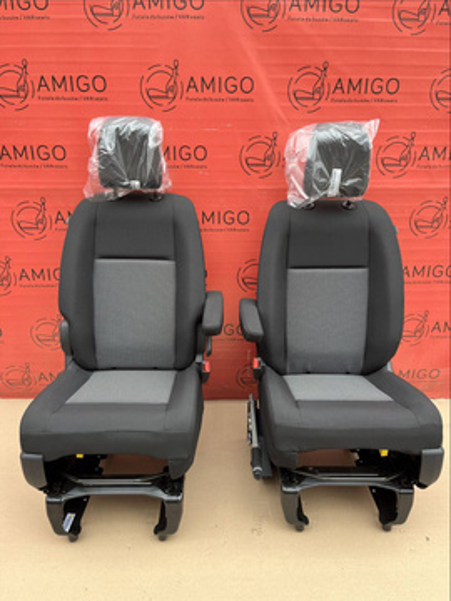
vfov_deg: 67.3
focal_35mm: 26
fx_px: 452
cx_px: 226
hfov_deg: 53.1
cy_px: 300
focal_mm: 5.1
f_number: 1.6
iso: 64
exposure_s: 1/121
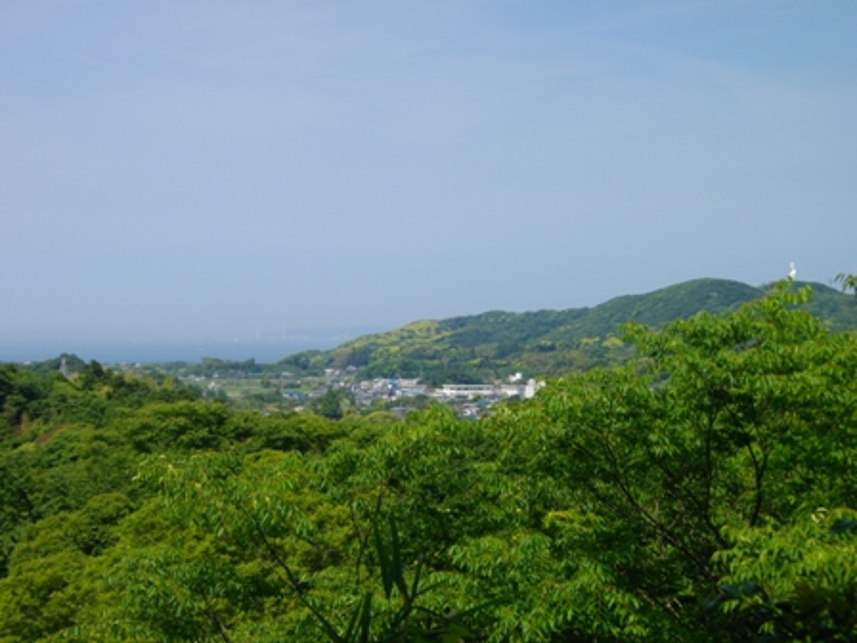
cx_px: 428
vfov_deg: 19.1
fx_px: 1906
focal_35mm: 77
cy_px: 322
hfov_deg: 25.3
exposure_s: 1/640
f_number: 4.6
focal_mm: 13.7
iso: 100
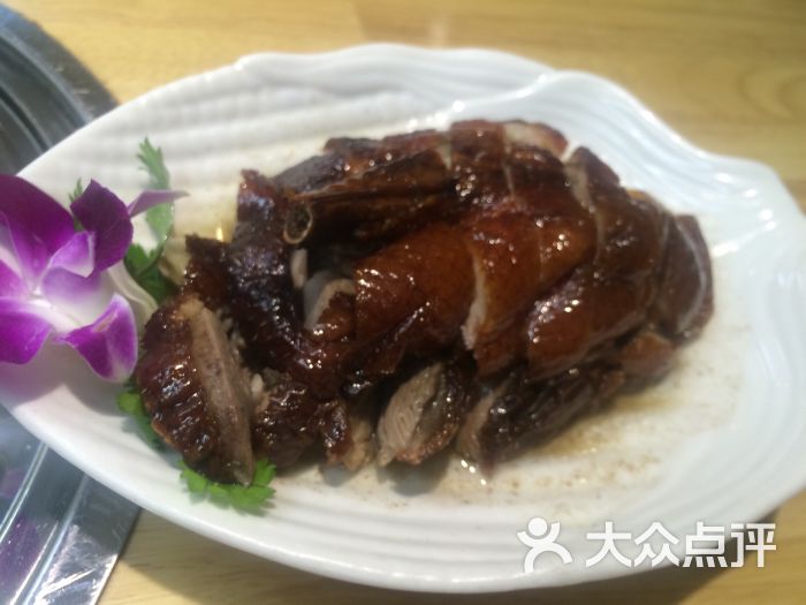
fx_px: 675
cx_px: 403
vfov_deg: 48.2
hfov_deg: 61.7
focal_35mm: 29
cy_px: 302
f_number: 2.2
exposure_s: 1/33
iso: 40
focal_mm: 4.15
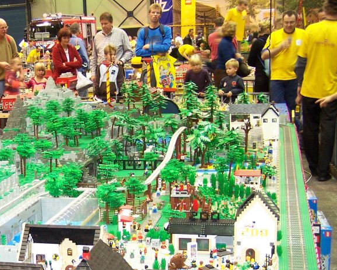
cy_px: 211
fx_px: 689
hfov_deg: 26.7
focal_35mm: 69
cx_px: 42
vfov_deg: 21.9
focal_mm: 6.7
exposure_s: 1/8
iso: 140
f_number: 2.8
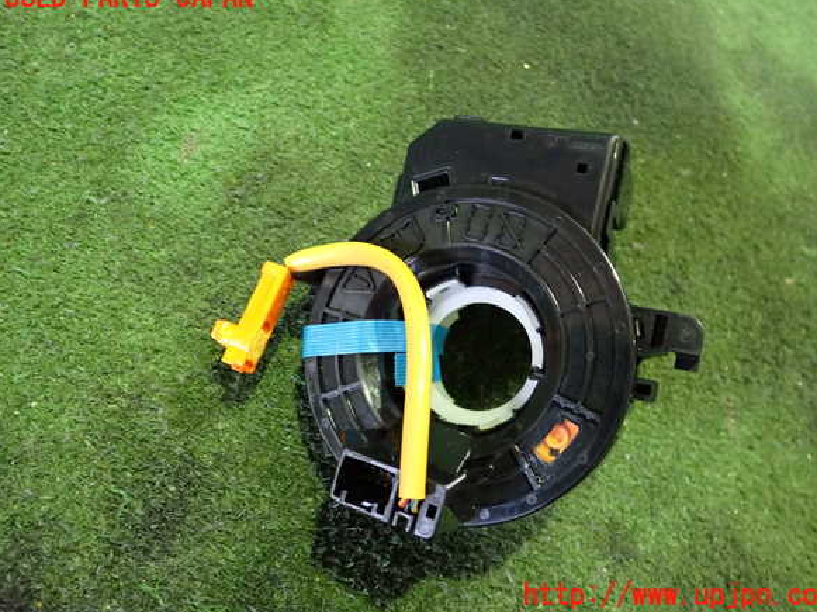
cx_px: 419
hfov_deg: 58.4
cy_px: 297
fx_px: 731
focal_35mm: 31
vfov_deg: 45.4
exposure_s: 1/30
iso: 800
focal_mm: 5.4
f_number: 2.3
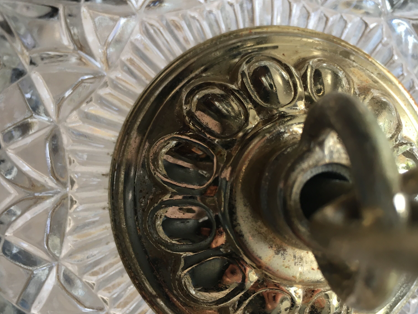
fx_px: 471
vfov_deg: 36.8
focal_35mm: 39
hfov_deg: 47.9
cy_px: 156
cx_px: 210
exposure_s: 1/33
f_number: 2.2
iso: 25
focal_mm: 4.15
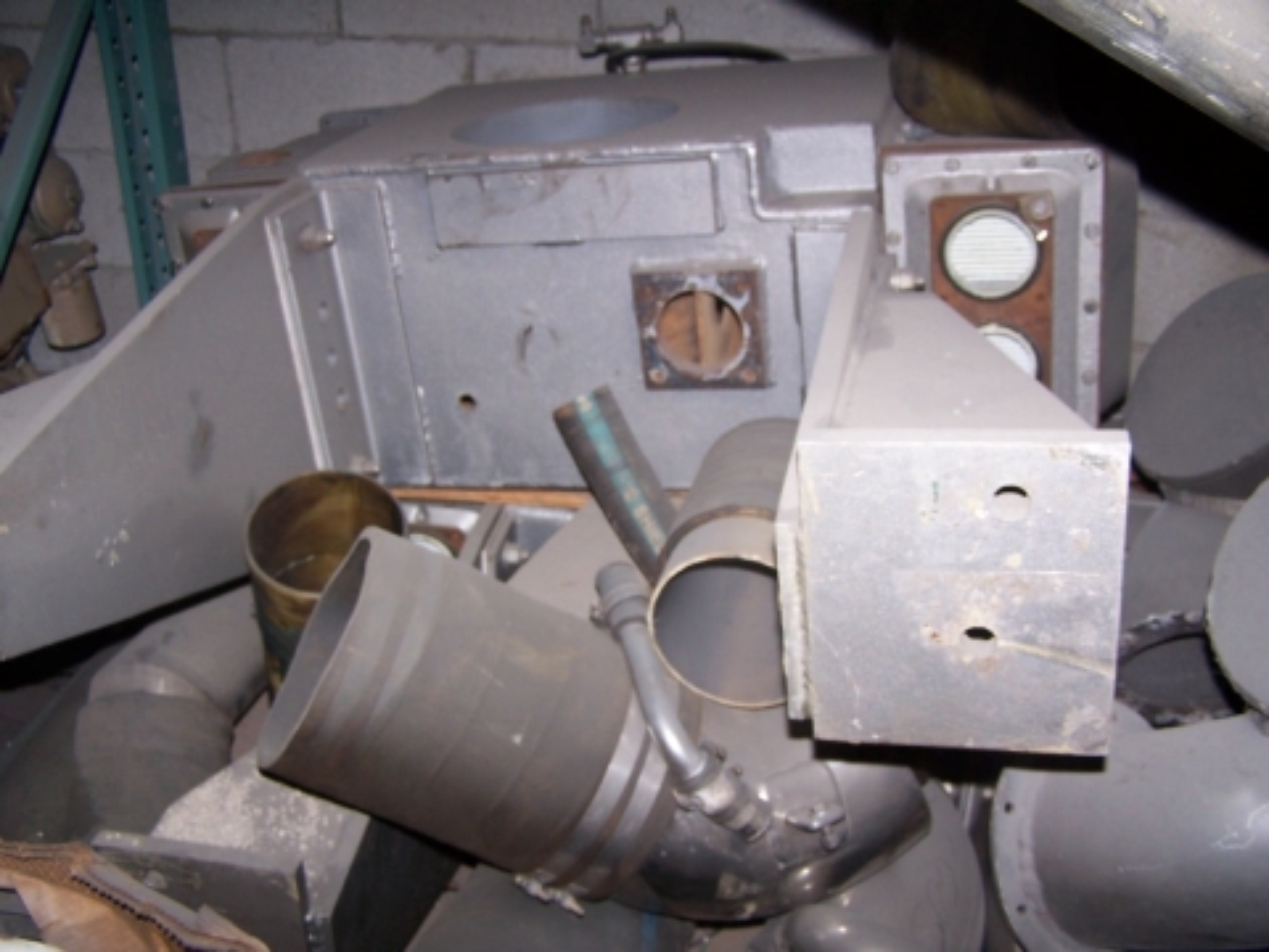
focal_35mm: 38
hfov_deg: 49.0
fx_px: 1393
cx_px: 634
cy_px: 476
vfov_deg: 37.7
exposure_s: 1/60
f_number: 2.8
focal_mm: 6.3
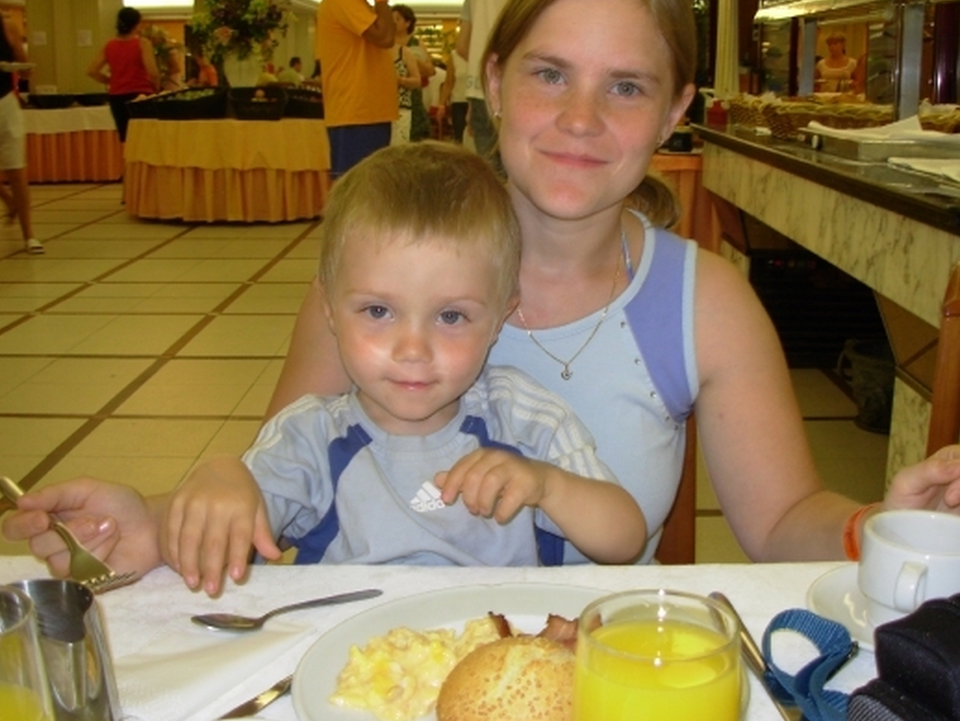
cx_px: 536
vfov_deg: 32.9
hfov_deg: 42.9
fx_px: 1221
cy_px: 311
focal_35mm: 44
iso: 50
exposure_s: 1/32
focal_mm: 6.3
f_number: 2.9
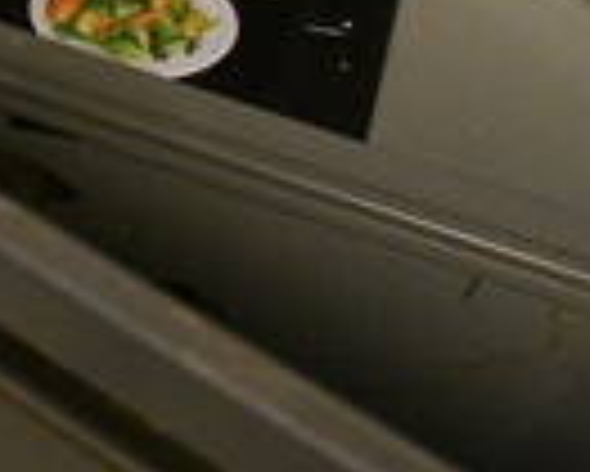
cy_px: -261
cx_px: 176
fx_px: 2062
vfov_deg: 12.4
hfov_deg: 16.2
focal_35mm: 118
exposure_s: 1/125
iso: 4000
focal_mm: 18
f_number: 3.5
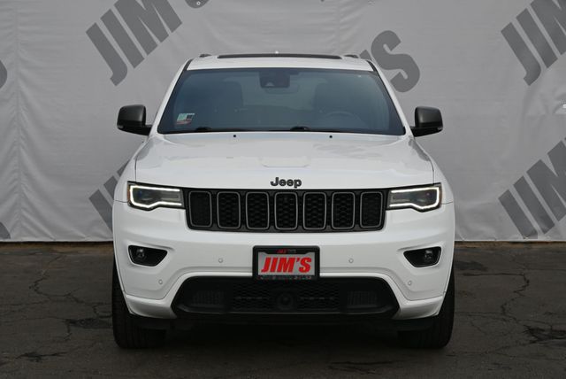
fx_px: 1086
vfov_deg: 19.8
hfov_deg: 29.2
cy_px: 190
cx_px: 283
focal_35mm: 69
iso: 100
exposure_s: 1/250
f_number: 6
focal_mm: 46
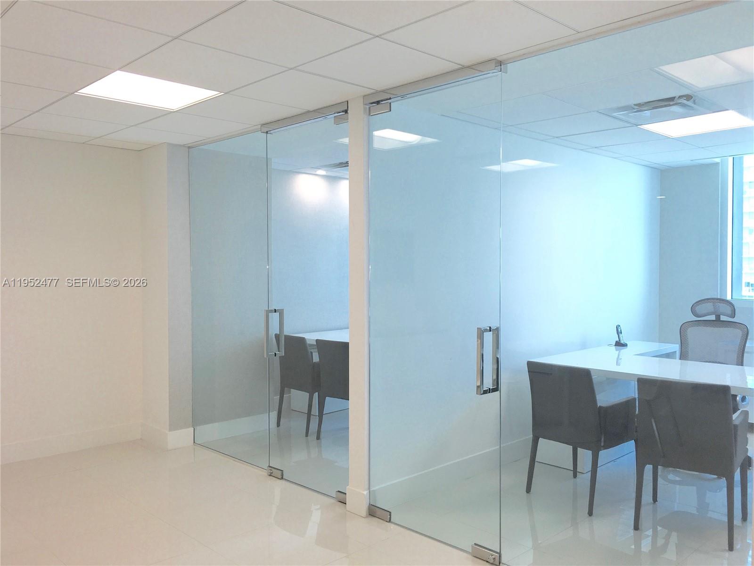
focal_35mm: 29
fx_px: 632
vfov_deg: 48.2
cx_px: 377
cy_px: 283
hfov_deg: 61.7
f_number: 2.2
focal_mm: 4.15
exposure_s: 1/40
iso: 25
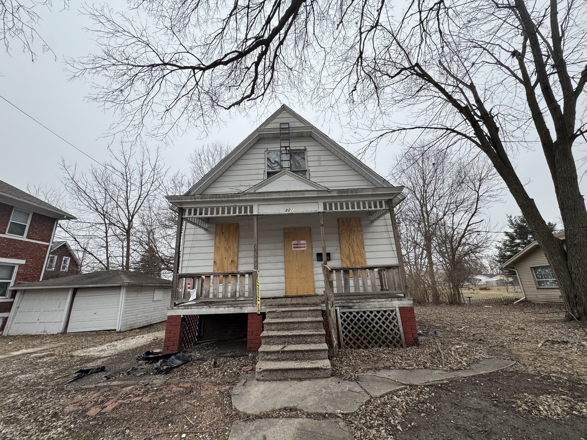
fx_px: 237
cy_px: 220
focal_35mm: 14
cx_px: 294
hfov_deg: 102.1
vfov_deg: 85.7
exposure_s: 1/435
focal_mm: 2.22
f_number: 2.2
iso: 40
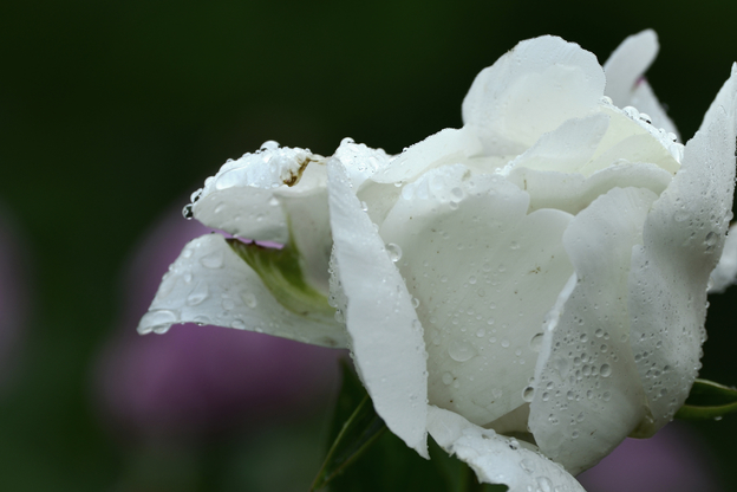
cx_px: 498
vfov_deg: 2.1
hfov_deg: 3.2
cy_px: 282
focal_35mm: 641
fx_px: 13122
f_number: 9
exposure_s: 1/250
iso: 200
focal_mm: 400
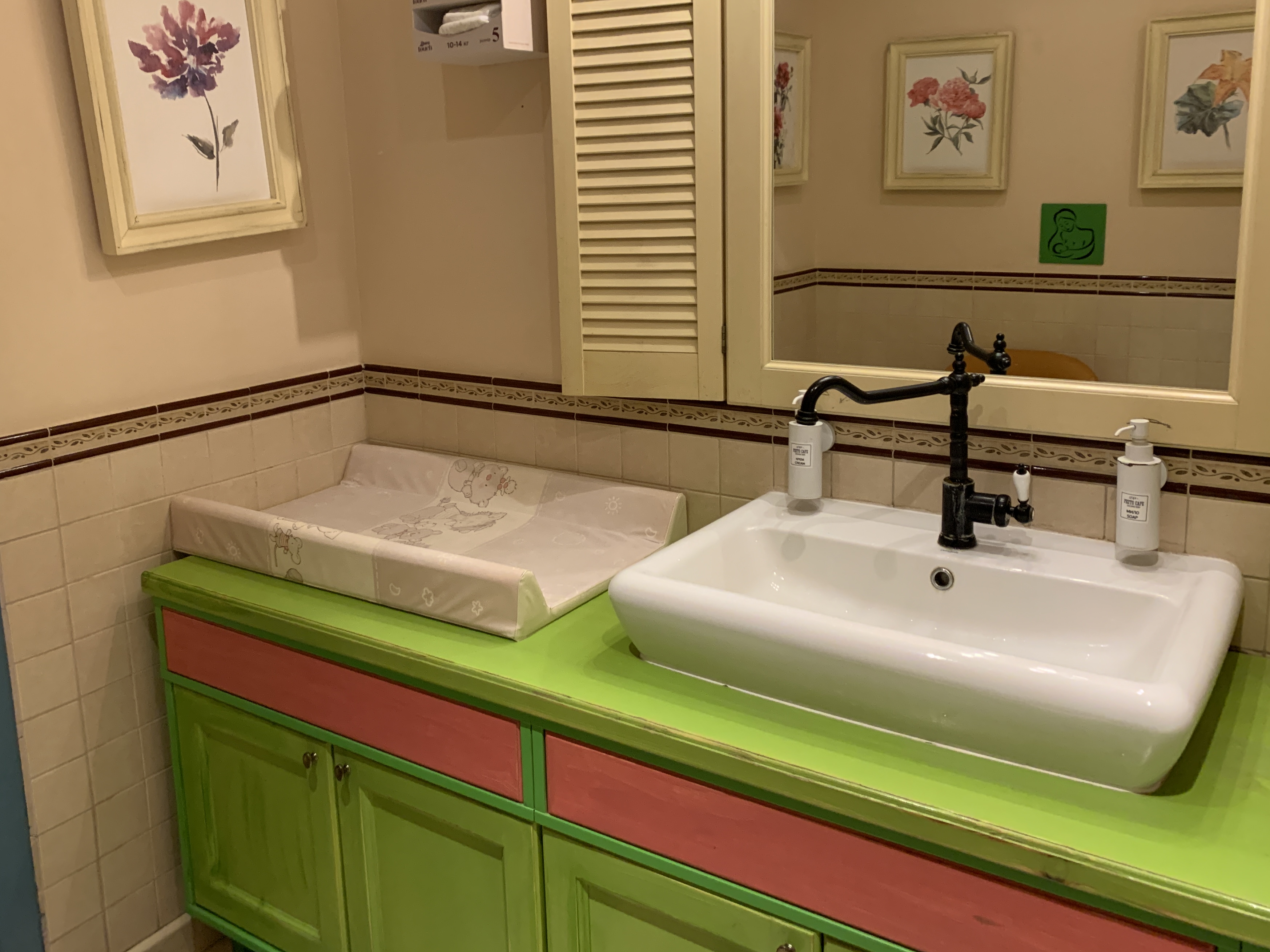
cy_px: 404
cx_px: 582
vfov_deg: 46.7
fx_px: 1101
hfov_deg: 59.9
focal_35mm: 30
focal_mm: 4.25
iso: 320
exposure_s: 1/33
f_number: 1.8
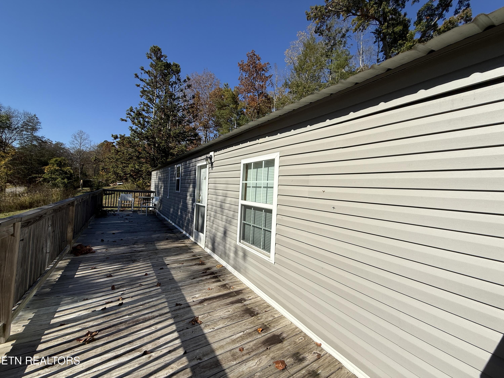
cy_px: 189
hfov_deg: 102.1
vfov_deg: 85.7
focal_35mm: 14
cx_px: 252
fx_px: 204
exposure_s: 1/3125
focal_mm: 2.22
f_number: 2.2
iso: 50
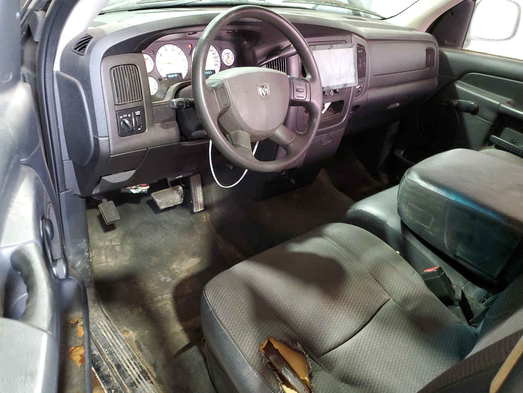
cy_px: 202
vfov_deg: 51.4
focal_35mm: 27
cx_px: 252
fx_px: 408
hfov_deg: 65.3
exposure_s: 1/30
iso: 288
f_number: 1.5
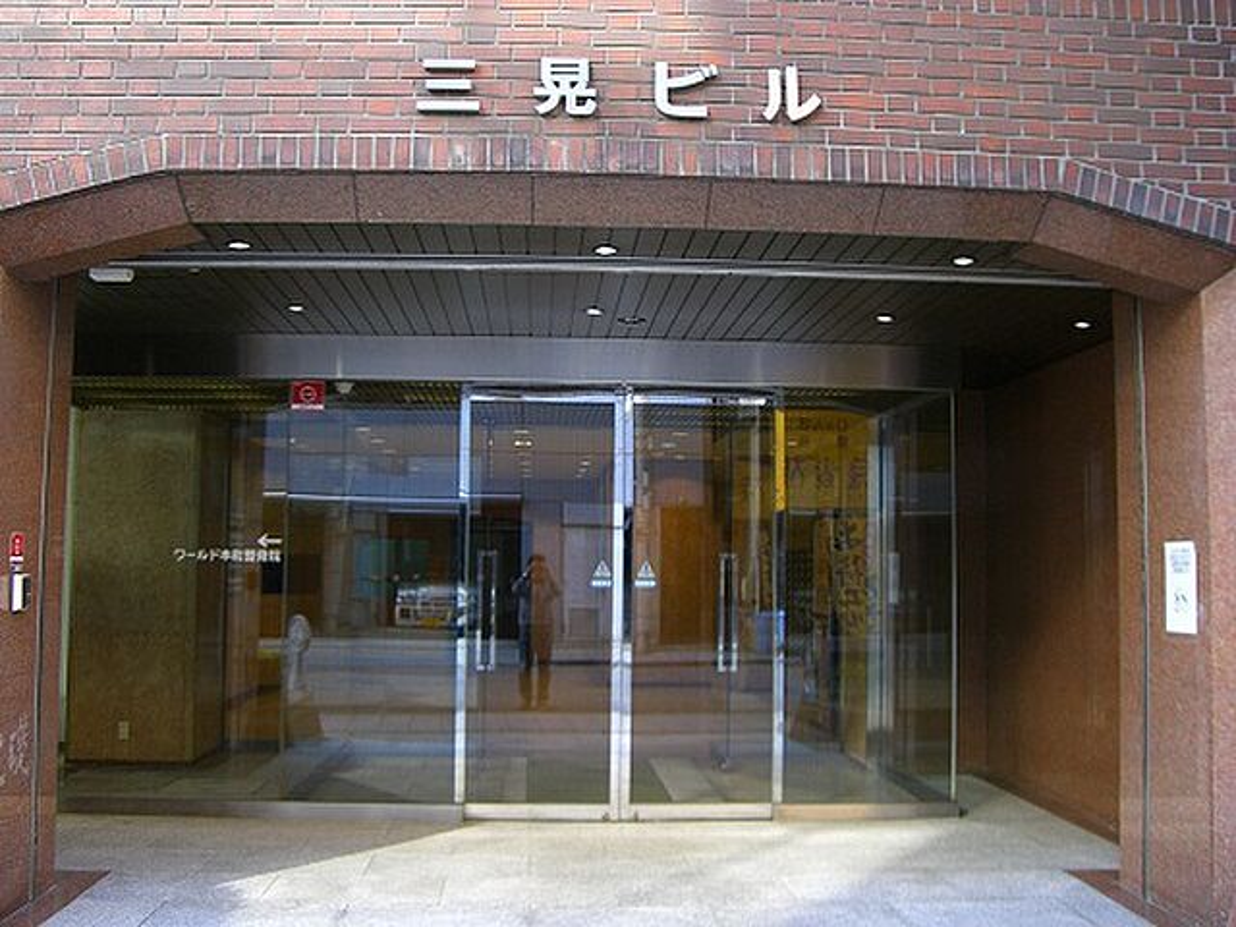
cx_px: 618
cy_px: 464
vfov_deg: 37.7
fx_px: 1357
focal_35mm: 38
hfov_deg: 49.0
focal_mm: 6.2
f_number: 2.7
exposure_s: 1/60
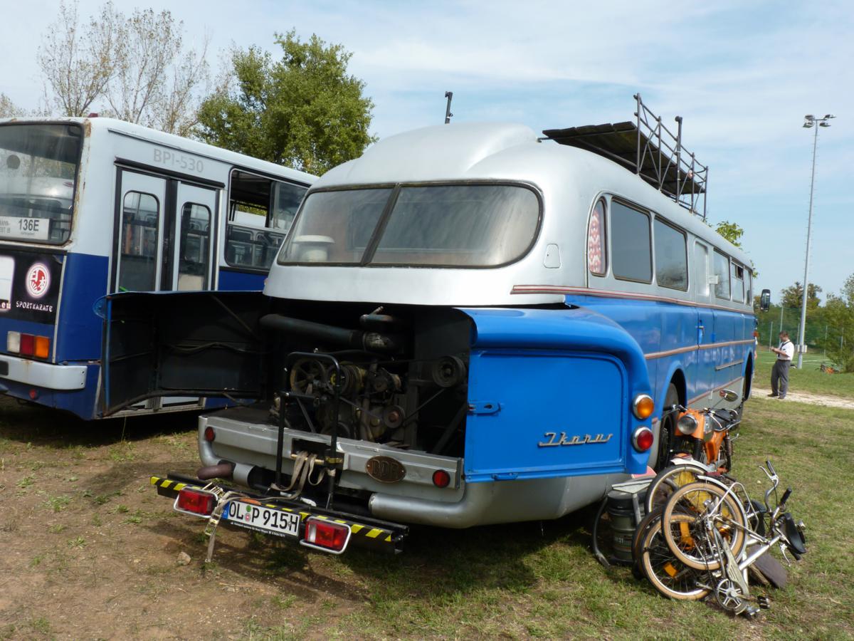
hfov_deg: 58.4
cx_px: 427
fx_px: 765
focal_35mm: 31
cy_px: 320
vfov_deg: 45.4
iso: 80
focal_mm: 5.4
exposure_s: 1/250
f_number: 5.6
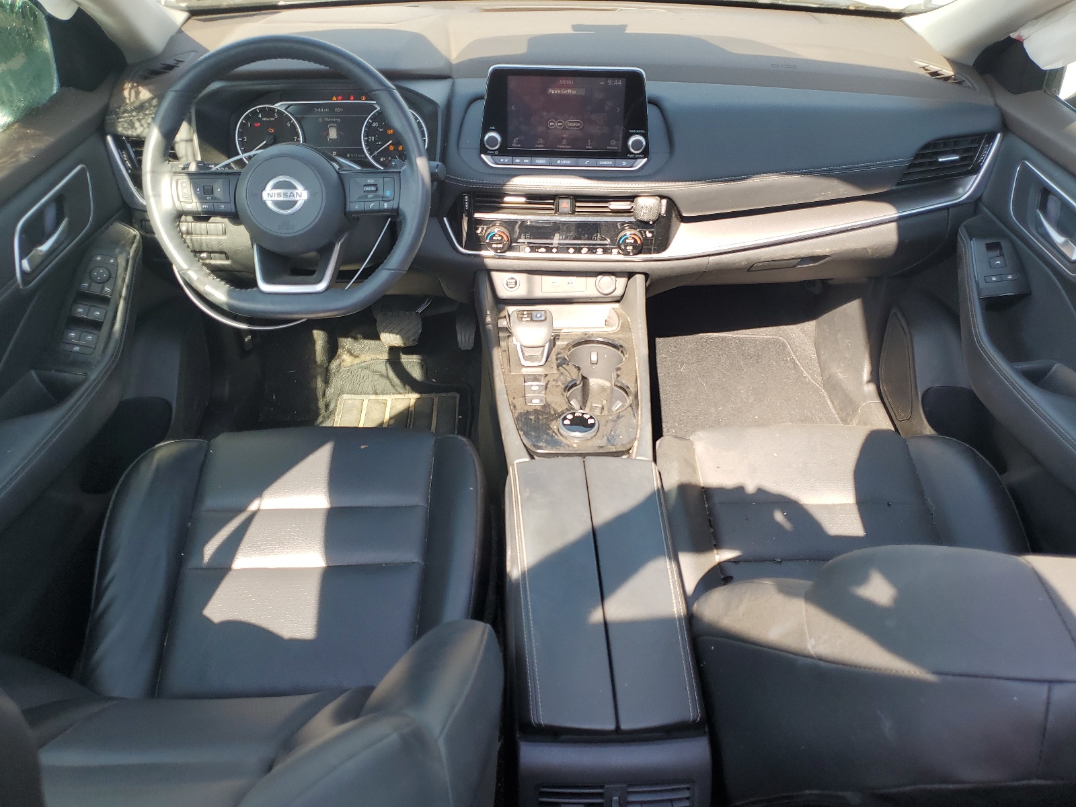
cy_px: 404
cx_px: 538
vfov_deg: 53.1
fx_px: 808
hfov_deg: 67.3
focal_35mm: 26
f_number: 1.5
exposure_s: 1/323
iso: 50
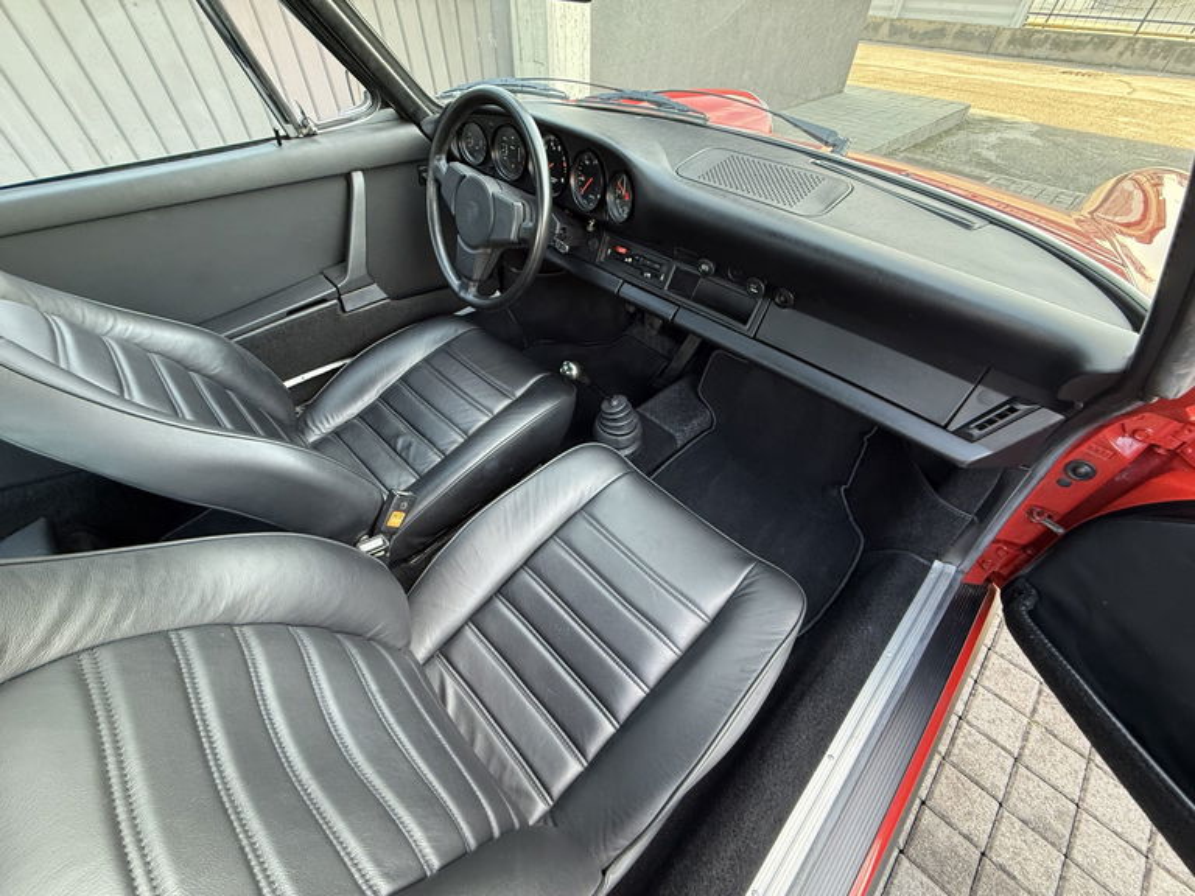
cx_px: 598
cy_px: 448
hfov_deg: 102.1
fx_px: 483
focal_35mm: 14
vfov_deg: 85.7
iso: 400
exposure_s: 1/60
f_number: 2.2
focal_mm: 2.22
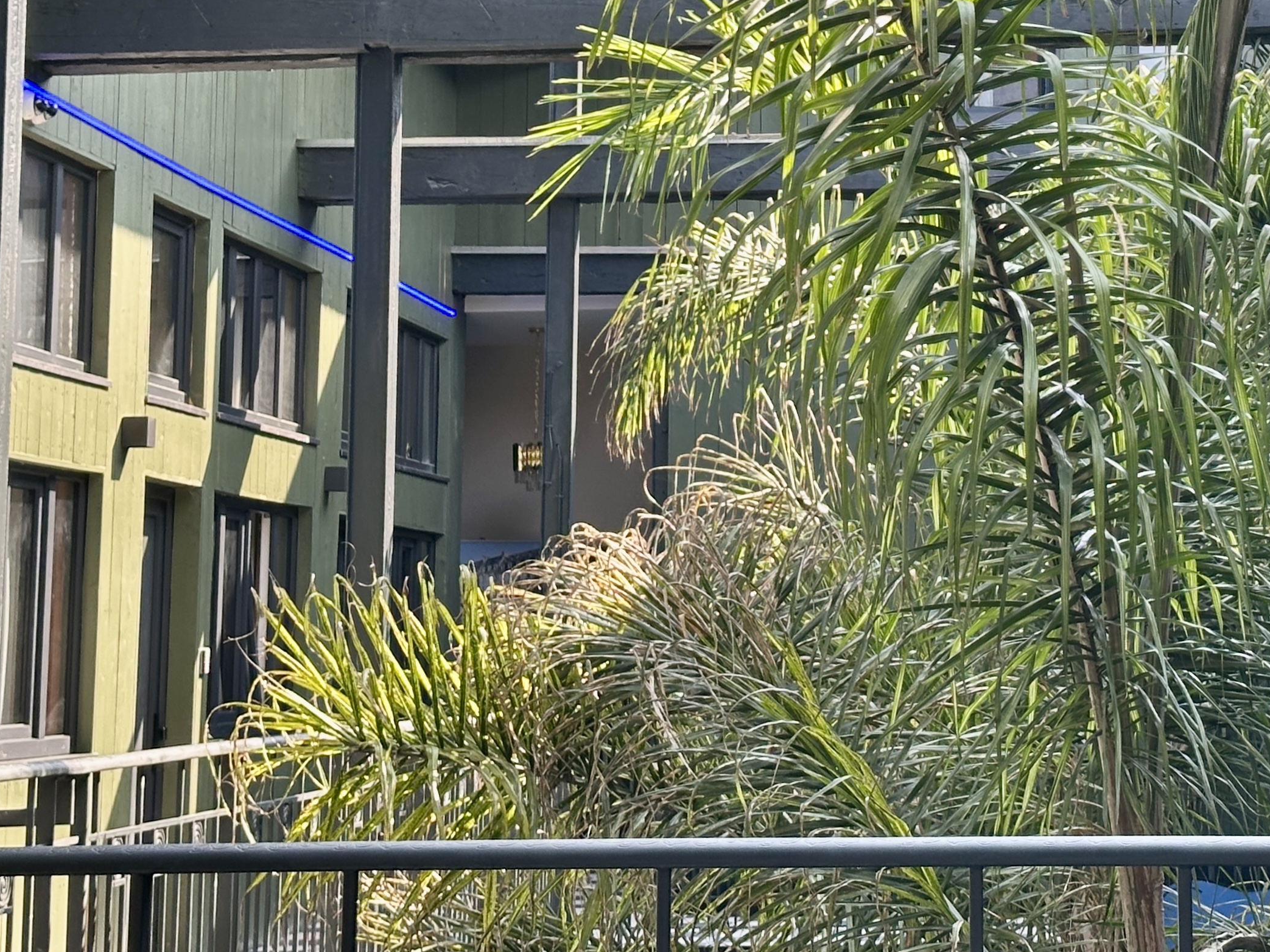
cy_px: 161
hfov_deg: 21.7
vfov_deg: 16.4
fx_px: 3265
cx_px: 1038
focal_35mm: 89
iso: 64
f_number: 1.78
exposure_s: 1/380
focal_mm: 6.86
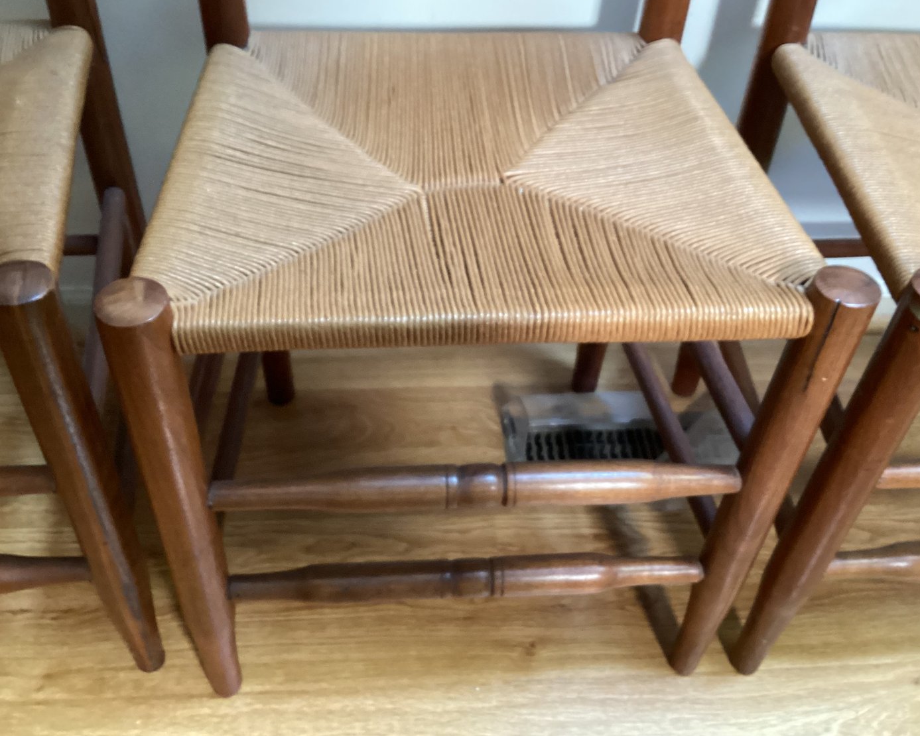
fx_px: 899
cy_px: 360
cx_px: 459
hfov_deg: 54.2
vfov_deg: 44.5
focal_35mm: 33
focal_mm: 3.3
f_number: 2.4
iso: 400
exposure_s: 1/50
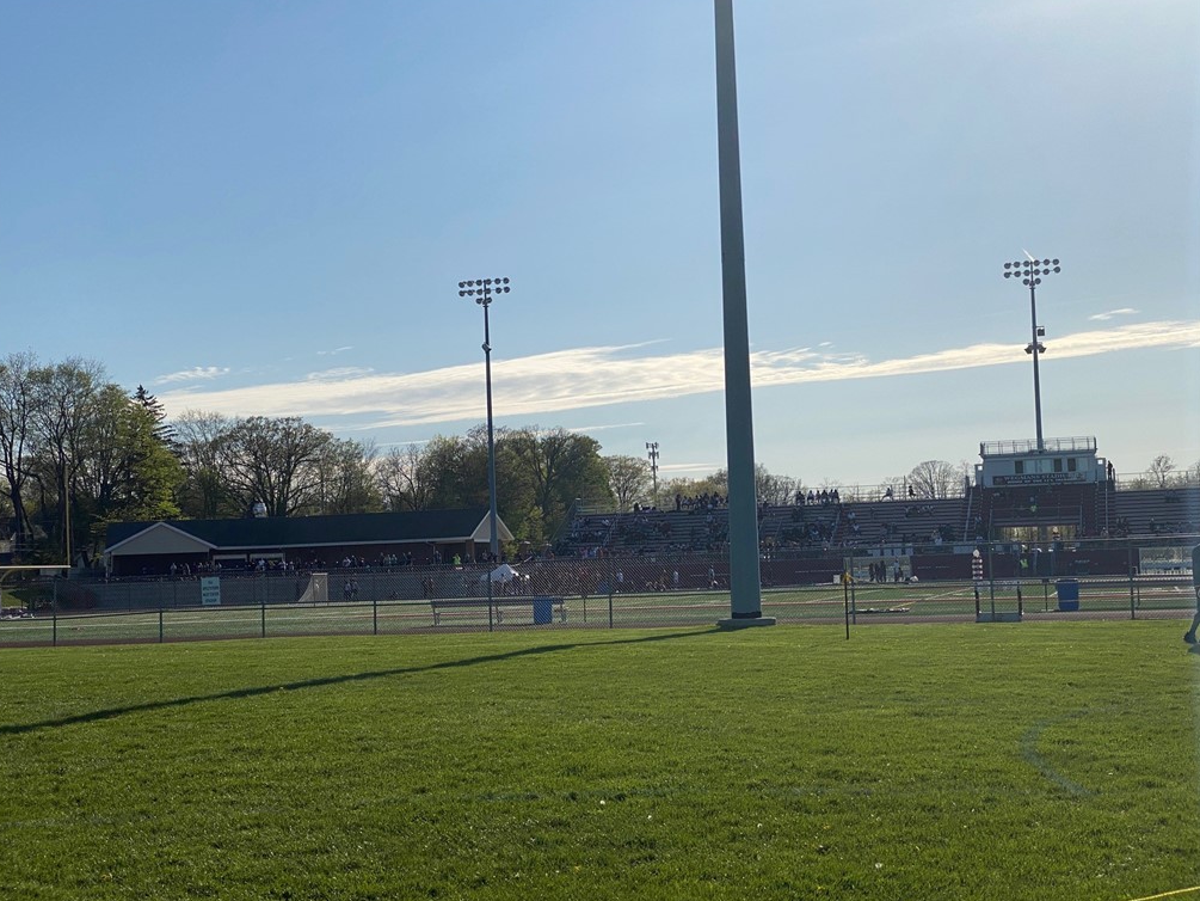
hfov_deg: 36.2
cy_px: 447
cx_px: 593
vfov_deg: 27.5
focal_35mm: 53
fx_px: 1838
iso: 20
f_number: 2
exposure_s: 1/5319
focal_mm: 6
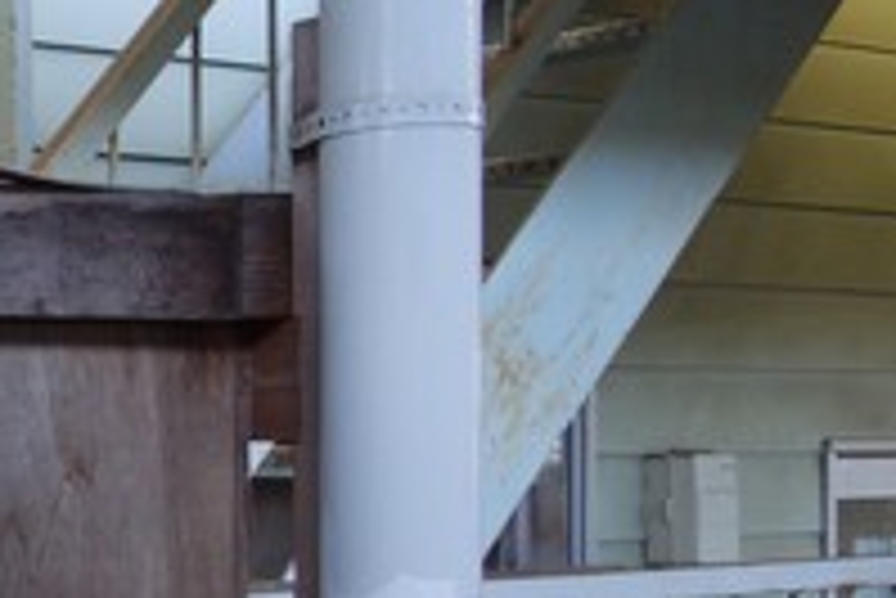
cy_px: 488
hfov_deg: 19.3
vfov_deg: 15.1
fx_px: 2242
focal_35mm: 90
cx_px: -513
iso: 125
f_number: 2.2
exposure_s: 1/100
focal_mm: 10.4
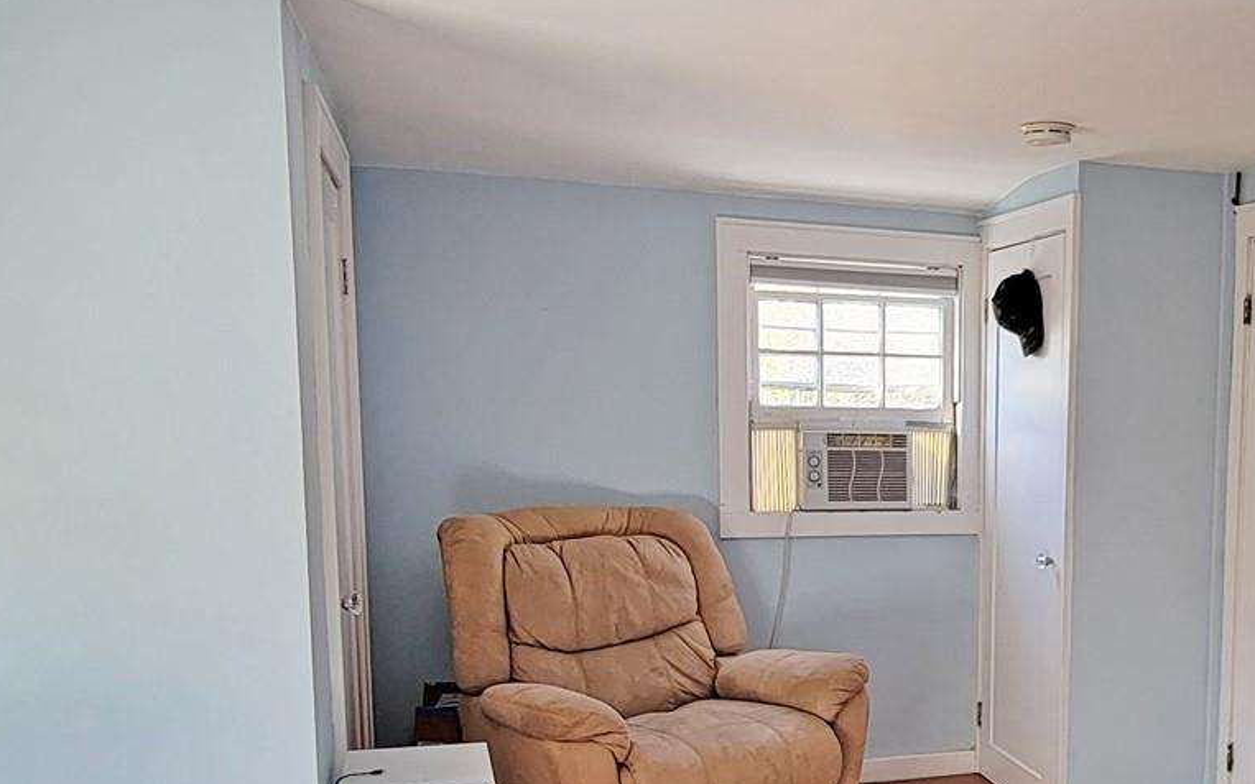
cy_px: 595
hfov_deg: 48.7
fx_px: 1266
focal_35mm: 37
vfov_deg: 33.7
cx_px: 1061
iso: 80
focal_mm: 2.2
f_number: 2.2
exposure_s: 1/60
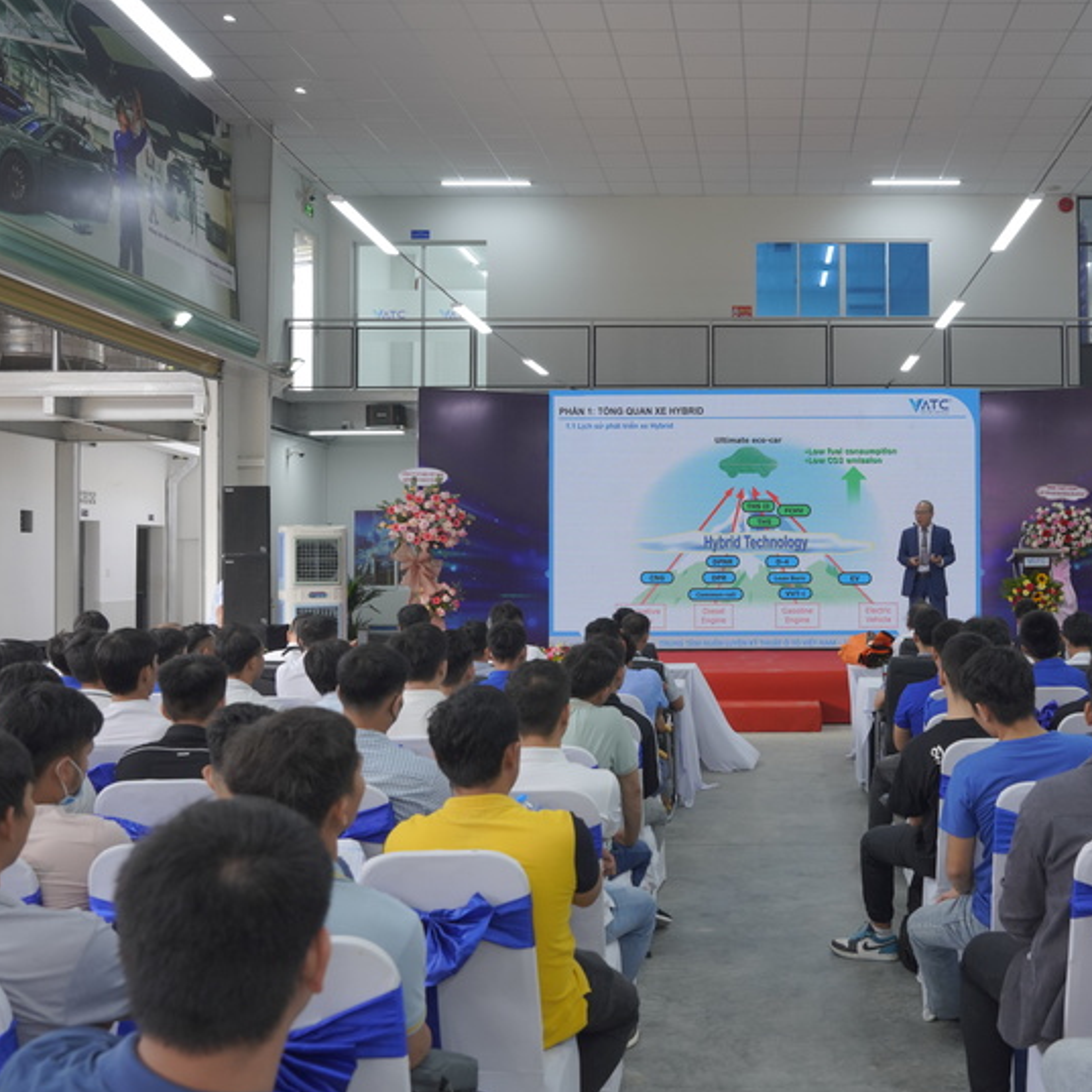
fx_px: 1356
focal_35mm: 38
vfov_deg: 43.9
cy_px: 528
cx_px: 769
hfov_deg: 43.0
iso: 640
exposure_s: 1/160
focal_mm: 24
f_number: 5
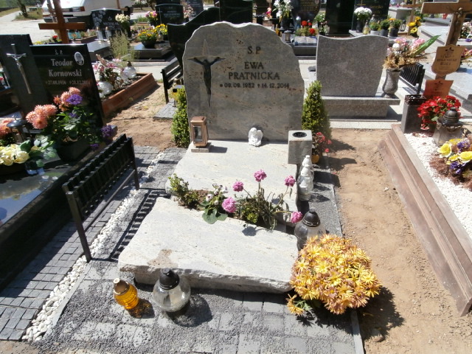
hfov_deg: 71.6
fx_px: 327
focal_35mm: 24
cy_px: 177
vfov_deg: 56.8
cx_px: 236
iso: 100
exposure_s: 1/200
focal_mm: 4.2
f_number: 7.9
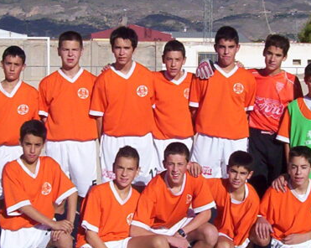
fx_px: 1002
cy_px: 99
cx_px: 185
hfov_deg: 17.6
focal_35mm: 109
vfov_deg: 14.1
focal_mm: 5.77
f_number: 5.17
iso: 100
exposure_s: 1/1701
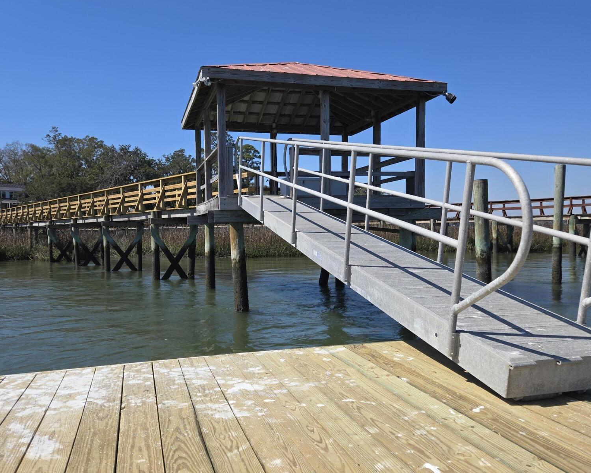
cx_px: 296
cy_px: 239
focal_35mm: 30
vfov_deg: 48.5
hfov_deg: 58.8
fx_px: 525
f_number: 1.8
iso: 25
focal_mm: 5.4
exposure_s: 1/2593
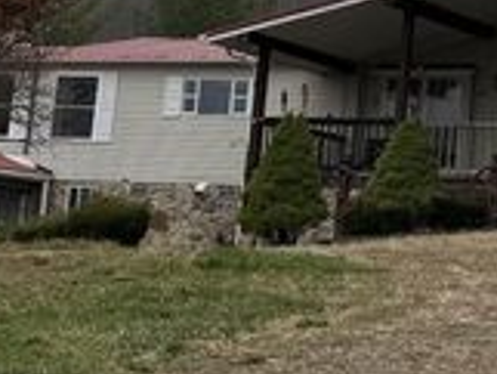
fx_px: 1825
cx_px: 532
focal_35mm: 127
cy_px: -40
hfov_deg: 15.2
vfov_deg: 11.5
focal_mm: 6.76
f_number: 1.78
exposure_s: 1/1091
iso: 80
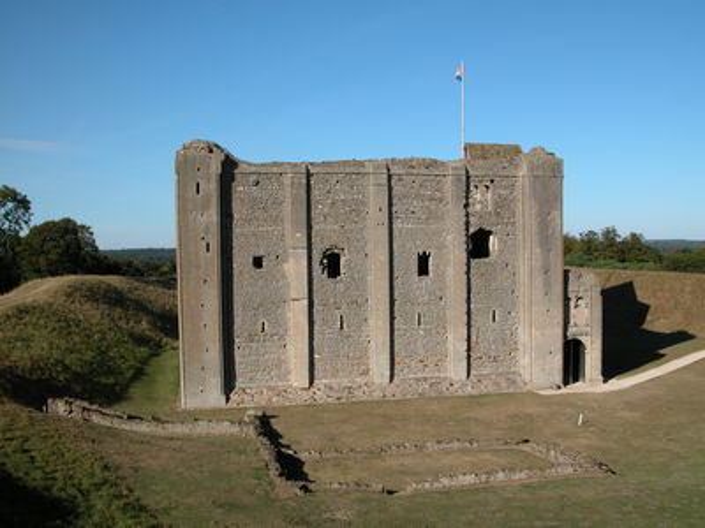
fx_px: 713
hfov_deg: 52.6
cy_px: 264
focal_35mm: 35
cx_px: 352
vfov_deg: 40.7
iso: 100
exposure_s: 1/367
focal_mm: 8.9
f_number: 7.1
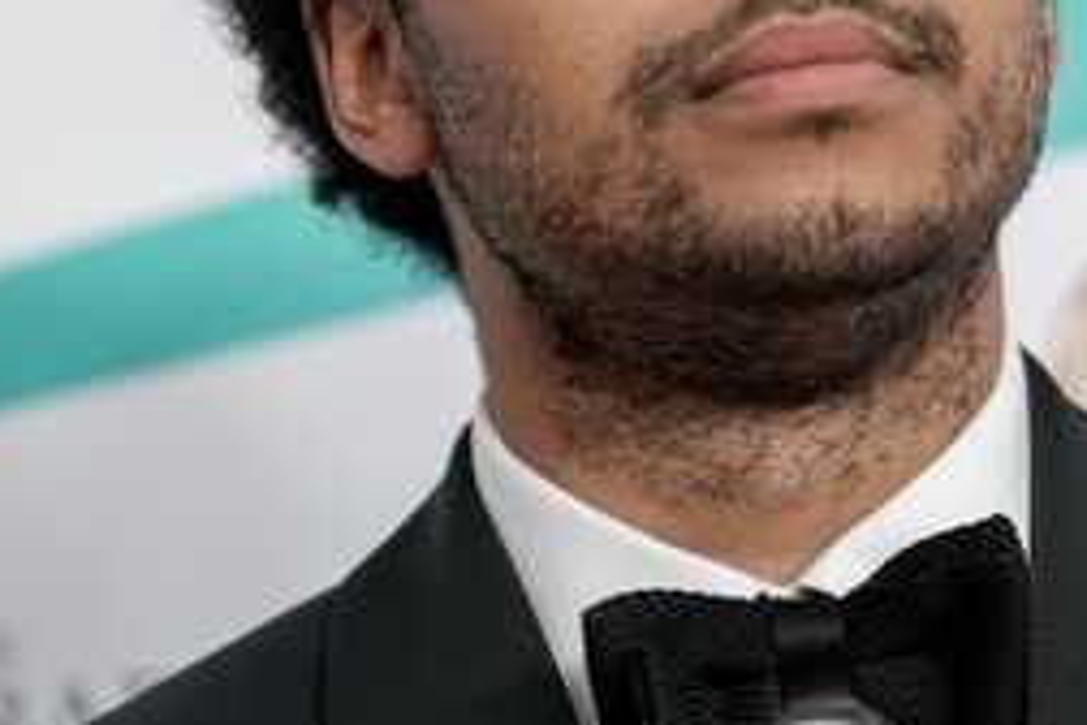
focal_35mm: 509
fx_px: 15368
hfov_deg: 4.1
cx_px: 746
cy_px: 134
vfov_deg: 2.7
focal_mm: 178
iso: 1250
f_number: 2.8
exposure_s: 1/640
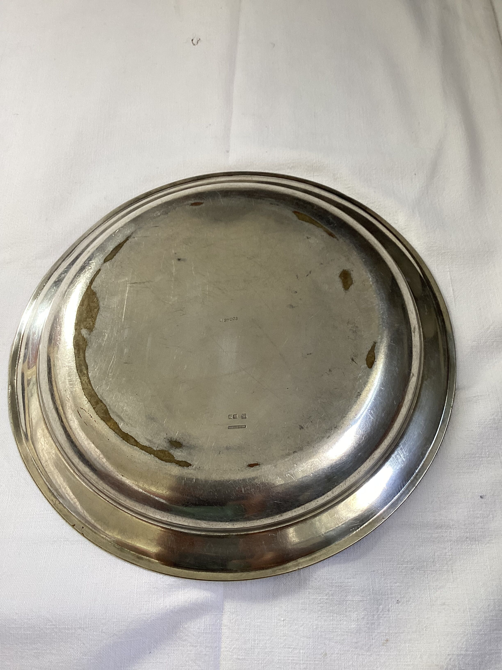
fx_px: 599
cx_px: 251
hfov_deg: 45.4
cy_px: 335
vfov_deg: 58.4
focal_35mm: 31
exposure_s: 1/50
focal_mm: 3.3
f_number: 2.4
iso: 50
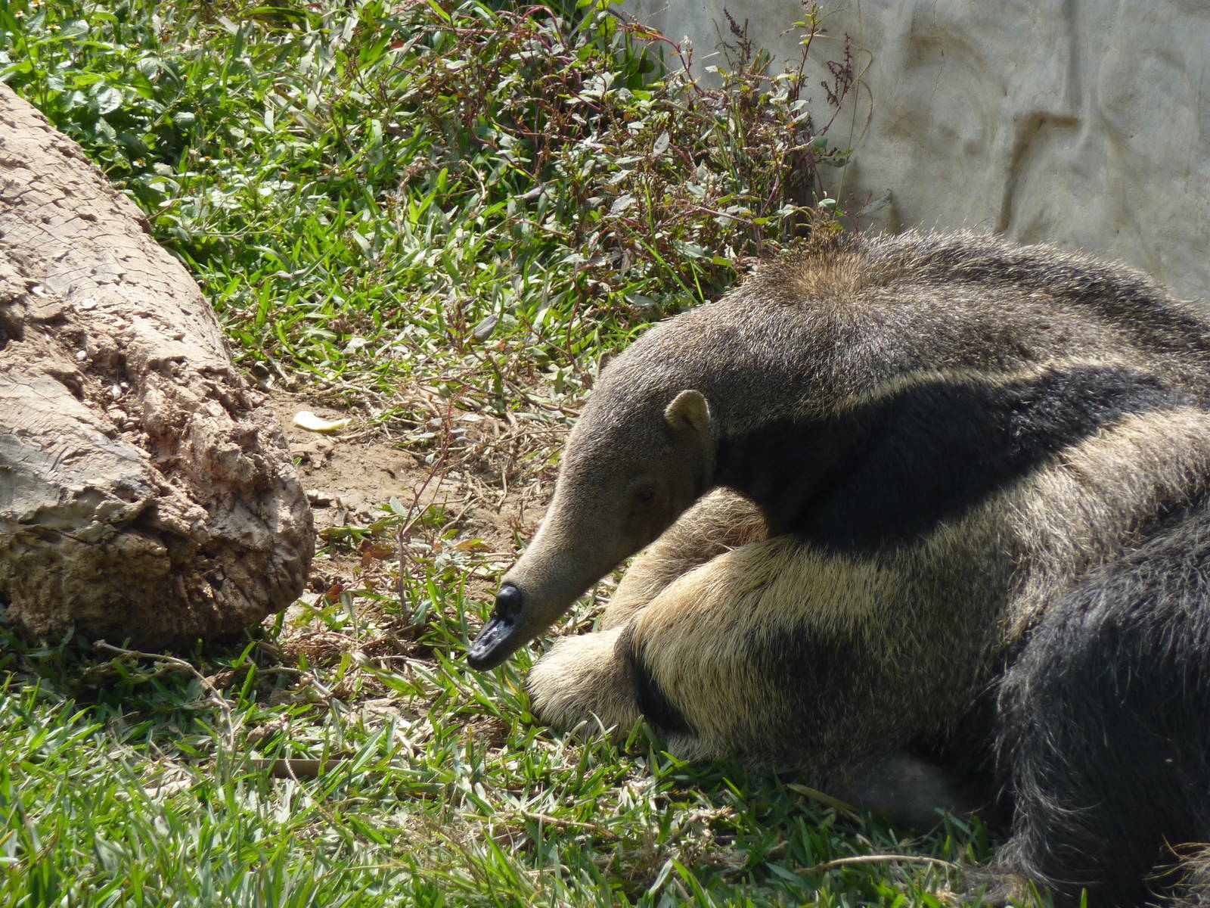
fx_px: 10486
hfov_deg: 6.6
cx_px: 605
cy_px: 454
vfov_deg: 5.0
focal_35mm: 300
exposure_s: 1/160
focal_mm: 49.2
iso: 80
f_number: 4.9
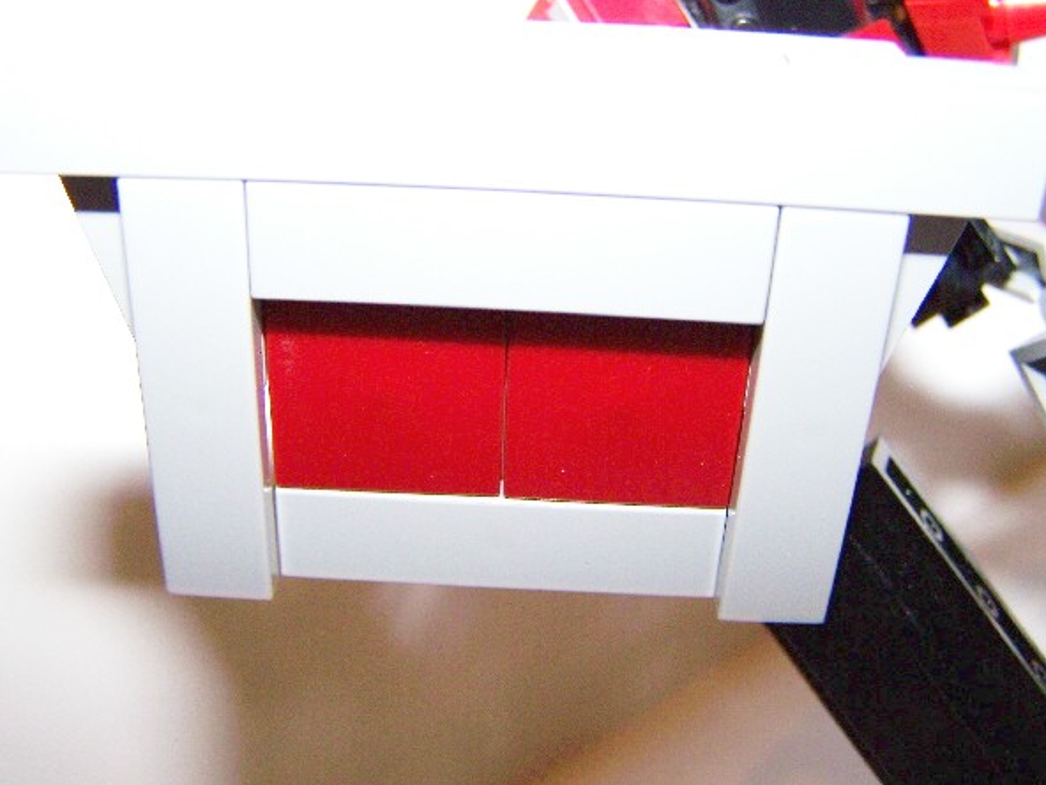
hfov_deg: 45.8
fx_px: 1239
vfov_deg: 35.1
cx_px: 522
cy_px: 376
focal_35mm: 41
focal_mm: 6.3
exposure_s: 1/60
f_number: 2.8
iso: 80
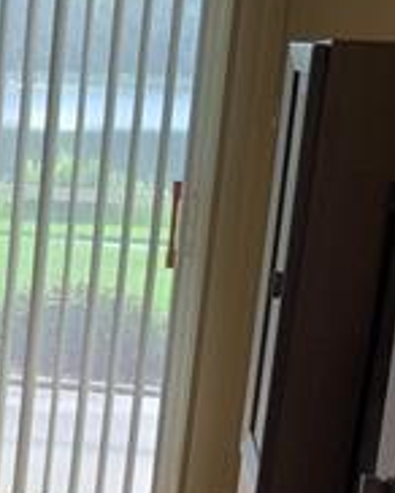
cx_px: -254
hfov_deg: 13.3
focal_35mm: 107
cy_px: 442
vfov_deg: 17.7
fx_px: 1561
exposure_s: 1/120
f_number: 1.8
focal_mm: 5.4
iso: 64
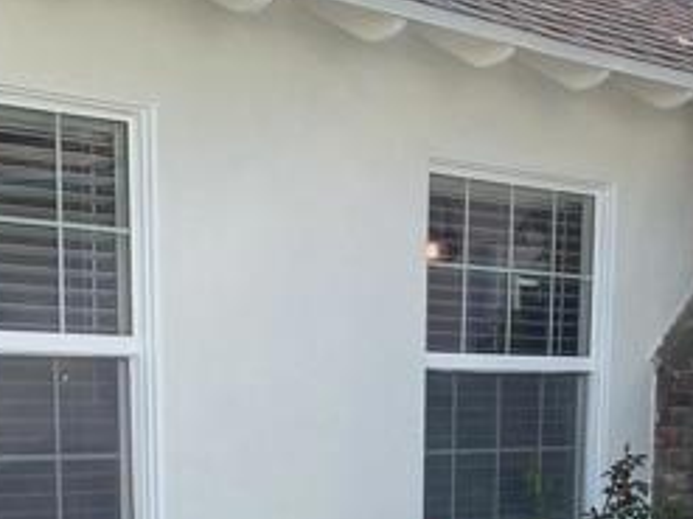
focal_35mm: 108
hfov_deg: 18.2
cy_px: 788
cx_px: 407
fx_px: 2161
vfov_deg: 12.9
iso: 32
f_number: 1.8
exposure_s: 1/927
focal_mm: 4.25
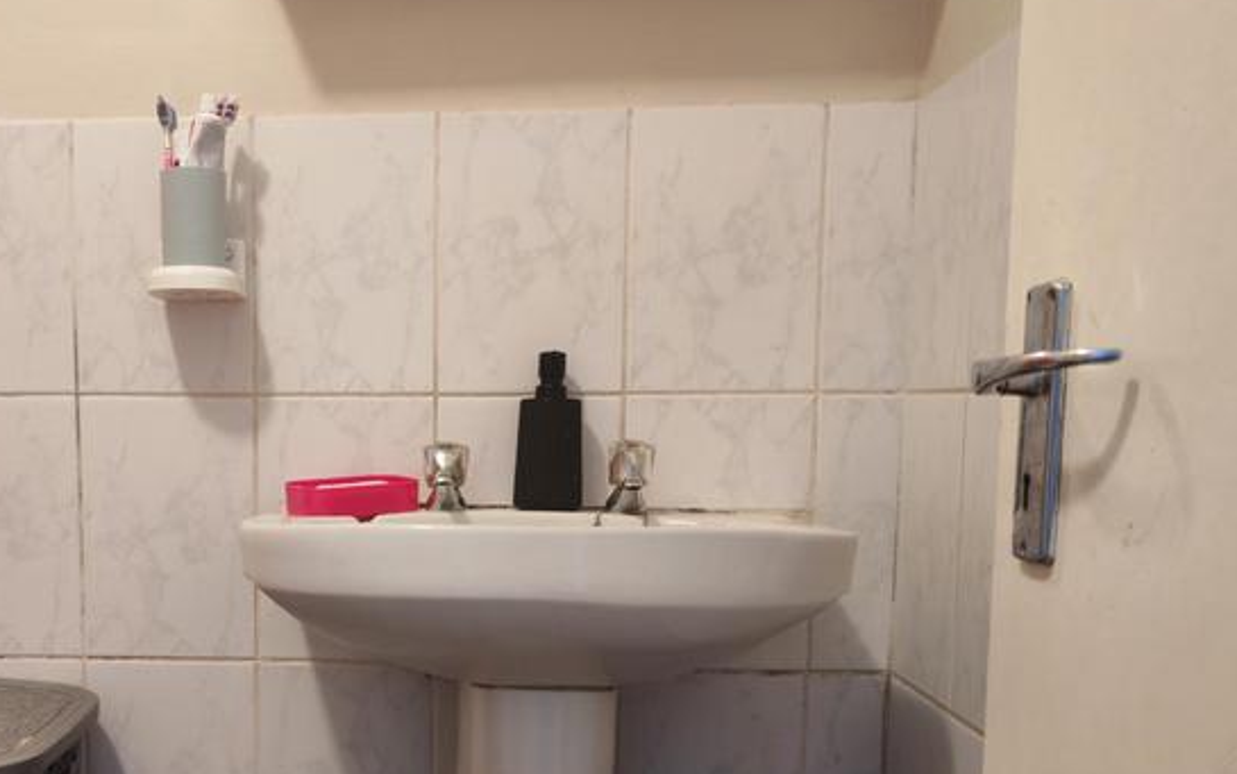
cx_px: 370
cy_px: 574
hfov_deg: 46.1
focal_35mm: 42
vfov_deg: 30.1
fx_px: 1416
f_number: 1.95
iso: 800
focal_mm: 5.52
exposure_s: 1/50
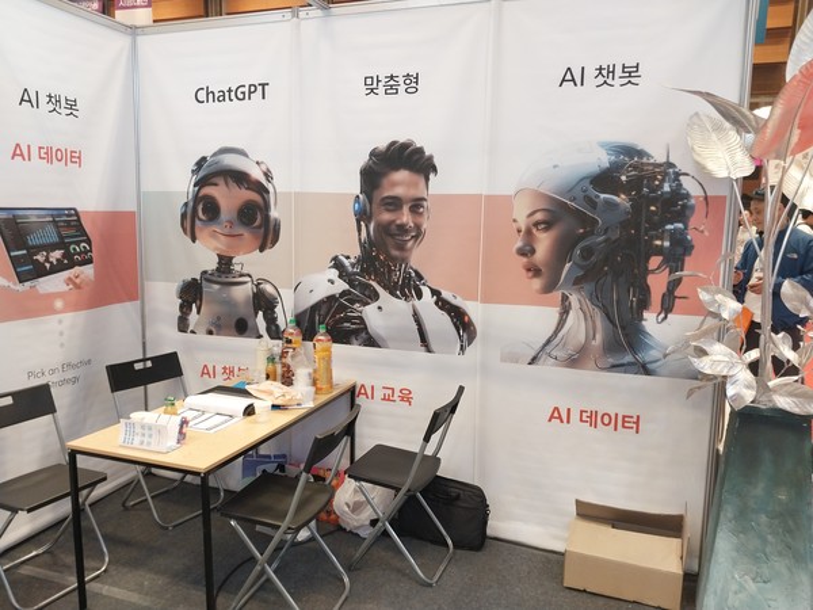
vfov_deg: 53.1
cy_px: 305
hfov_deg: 67.3
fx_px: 611
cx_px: 406
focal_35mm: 26
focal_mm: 4
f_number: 1.8
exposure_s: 1/60
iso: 125
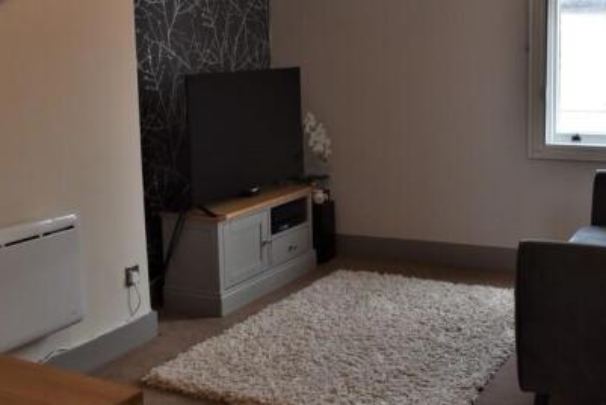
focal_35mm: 49
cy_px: 161
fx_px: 825
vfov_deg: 27.5
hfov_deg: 40.2
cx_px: 345
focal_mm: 20
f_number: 5.6
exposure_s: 1/125
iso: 400
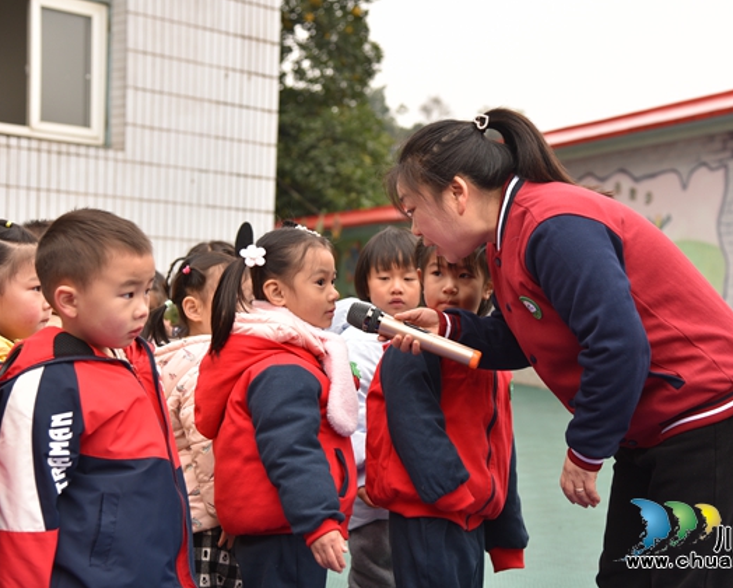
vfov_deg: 24.2
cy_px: 290
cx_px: 429
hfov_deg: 29.9
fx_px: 1368
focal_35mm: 63
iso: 400
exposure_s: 1/80
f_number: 4.5
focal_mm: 55
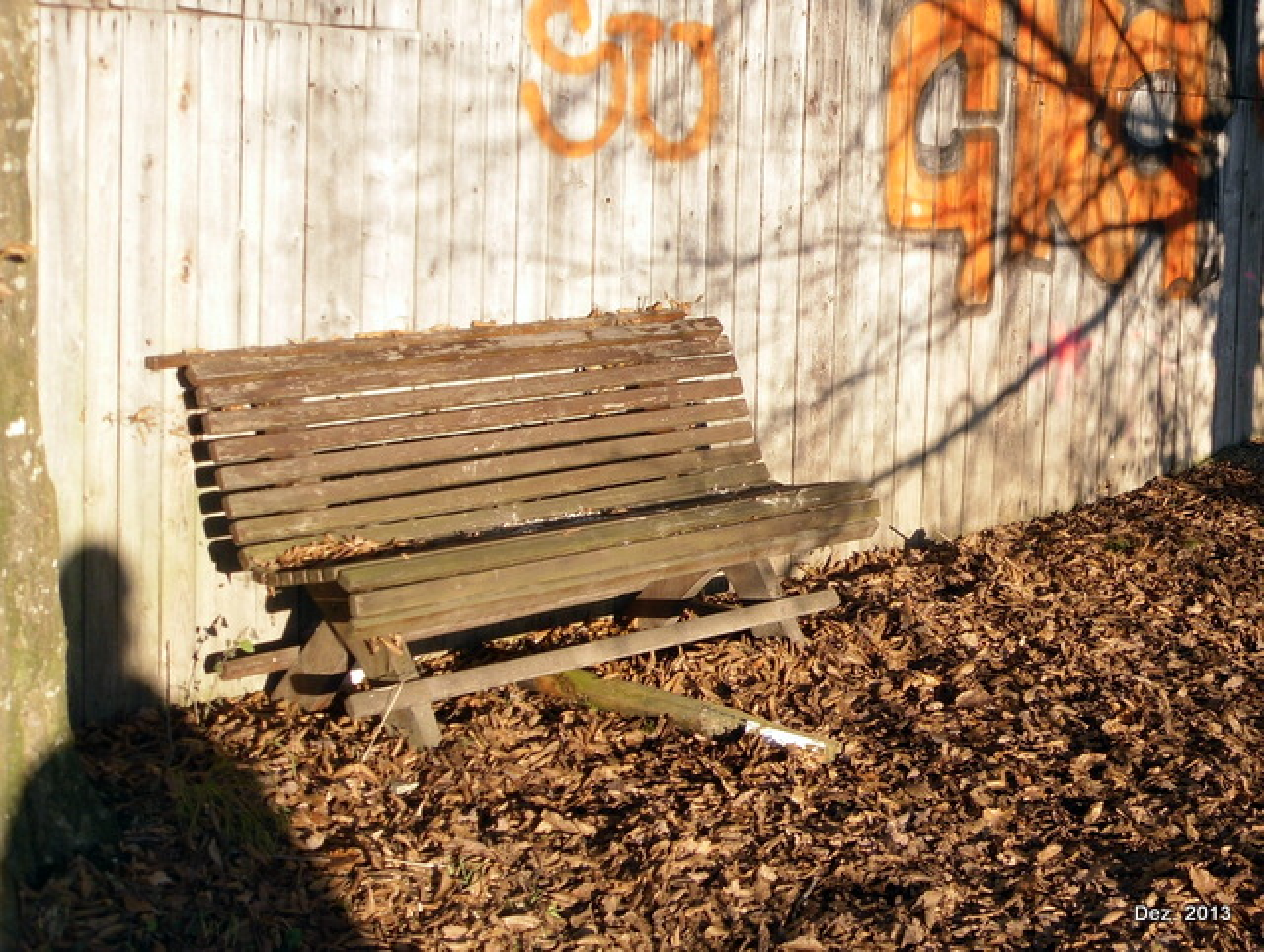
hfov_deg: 52.6
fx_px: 1280
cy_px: 476
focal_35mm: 35
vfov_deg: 40.8
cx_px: 632
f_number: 3.5
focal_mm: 6.3
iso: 80
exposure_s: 1/224
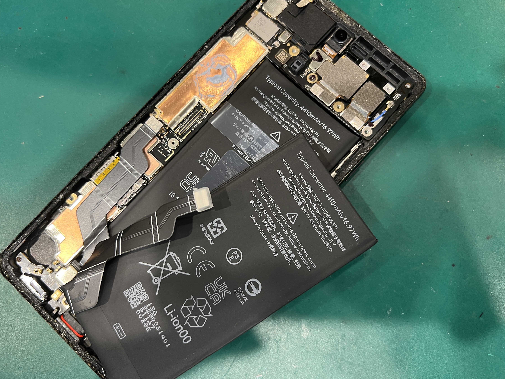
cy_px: 174
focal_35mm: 29
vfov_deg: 48.2
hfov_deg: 61.6
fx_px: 423
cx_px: 244
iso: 160
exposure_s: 1/50
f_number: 1.5
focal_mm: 5.7
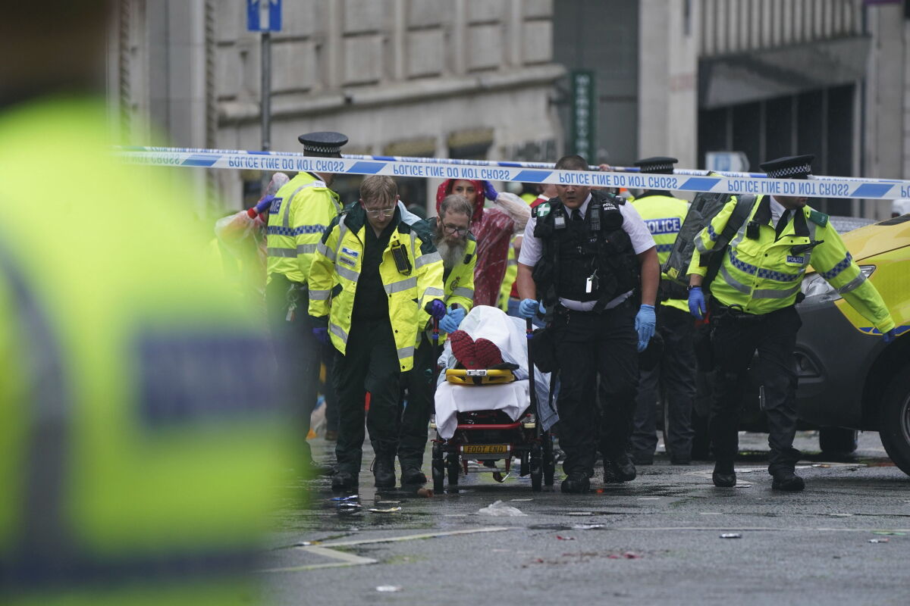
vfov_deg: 3.4
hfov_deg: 5.2
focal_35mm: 400
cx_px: 455
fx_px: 10110
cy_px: 303
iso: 1000
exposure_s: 1/400
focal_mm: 400
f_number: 5.6
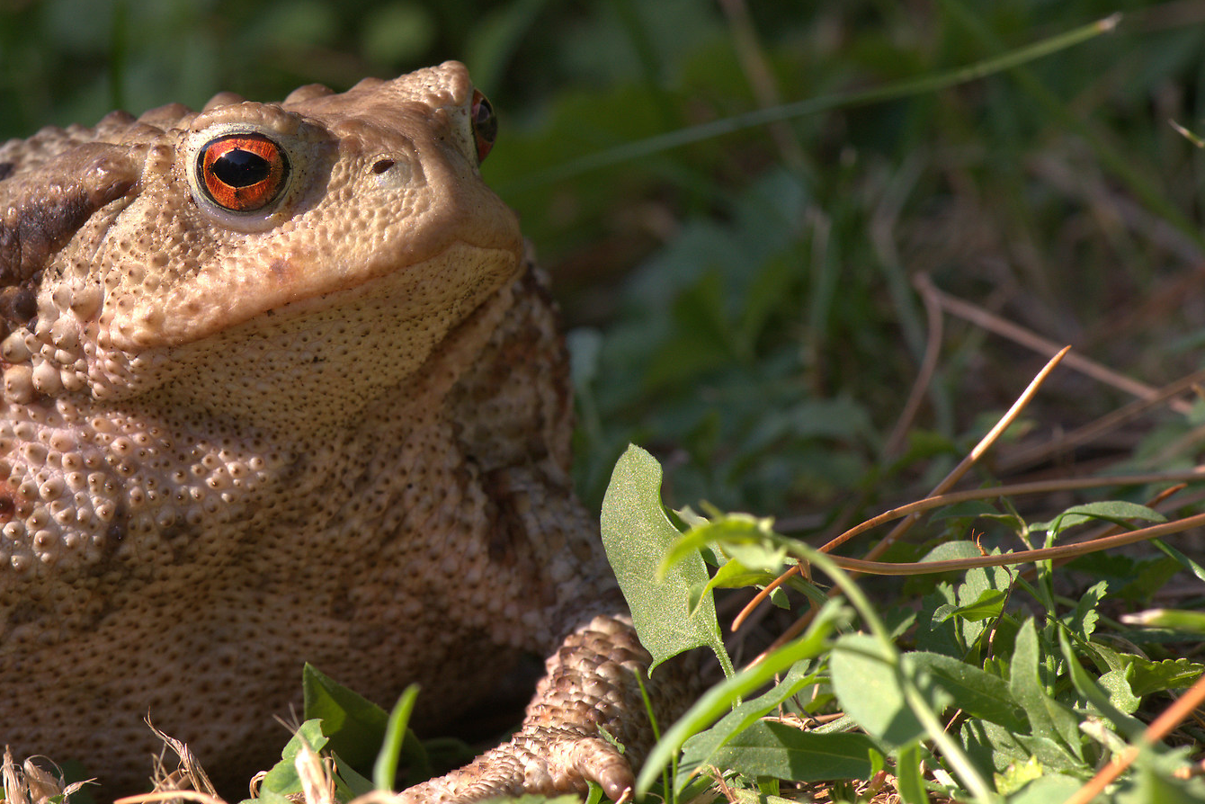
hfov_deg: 10.9
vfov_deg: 7.3
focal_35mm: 188
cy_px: 293
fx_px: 6294
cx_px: 241
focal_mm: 105
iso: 250
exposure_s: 1/125
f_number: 13
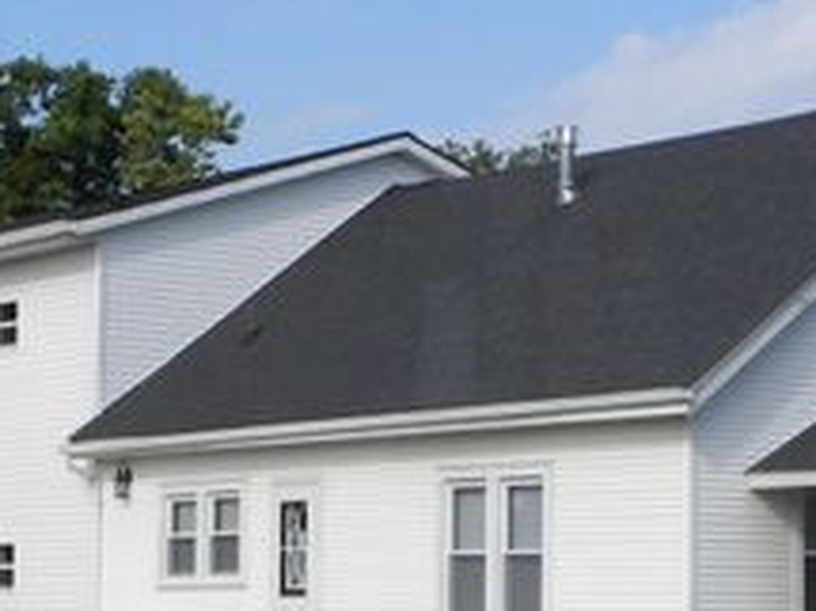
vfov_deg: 17.0
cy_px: 503
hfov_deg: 22.6
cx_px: 569
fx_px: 2026
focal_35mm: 86
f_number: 5.6
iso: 64
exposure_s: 1/323
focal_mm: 6.6
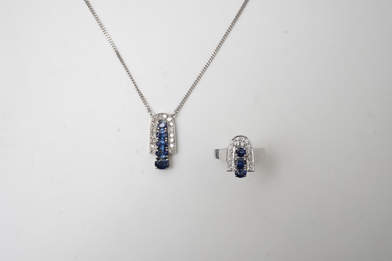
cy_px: 130
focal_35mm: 45
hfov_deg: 43.6
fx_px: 490
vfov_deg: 29.9
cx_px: 196
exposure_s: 1/125
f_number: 18
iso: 400
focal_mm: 30
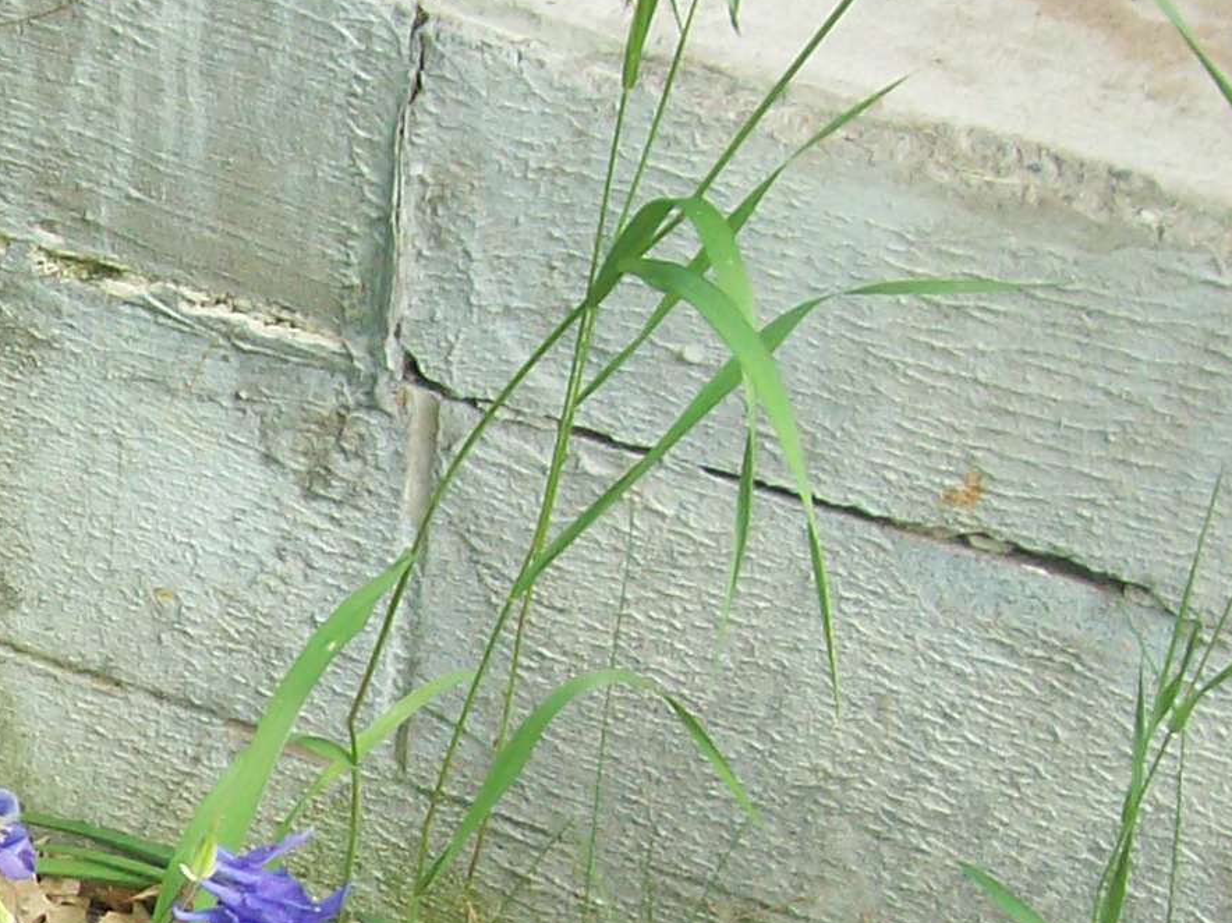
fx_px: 4126
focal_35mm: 116
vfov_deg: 12.5
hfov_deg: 16.0
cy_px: 1001
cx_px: -429
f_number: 2.7
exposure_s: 1/139
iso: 80
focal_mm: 6
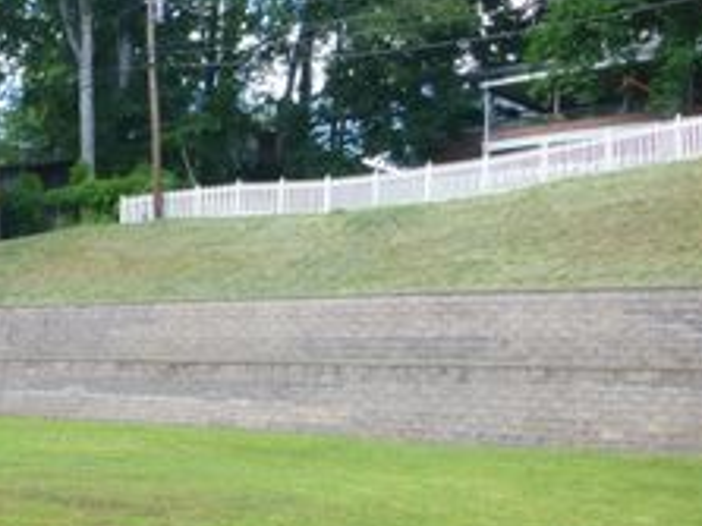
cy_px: 402
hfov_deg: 31.4
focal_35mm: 56
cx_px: -25
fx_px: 1135
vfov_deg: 25.7
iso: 100
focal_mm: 4.5
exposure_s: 1/60
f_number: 3.9
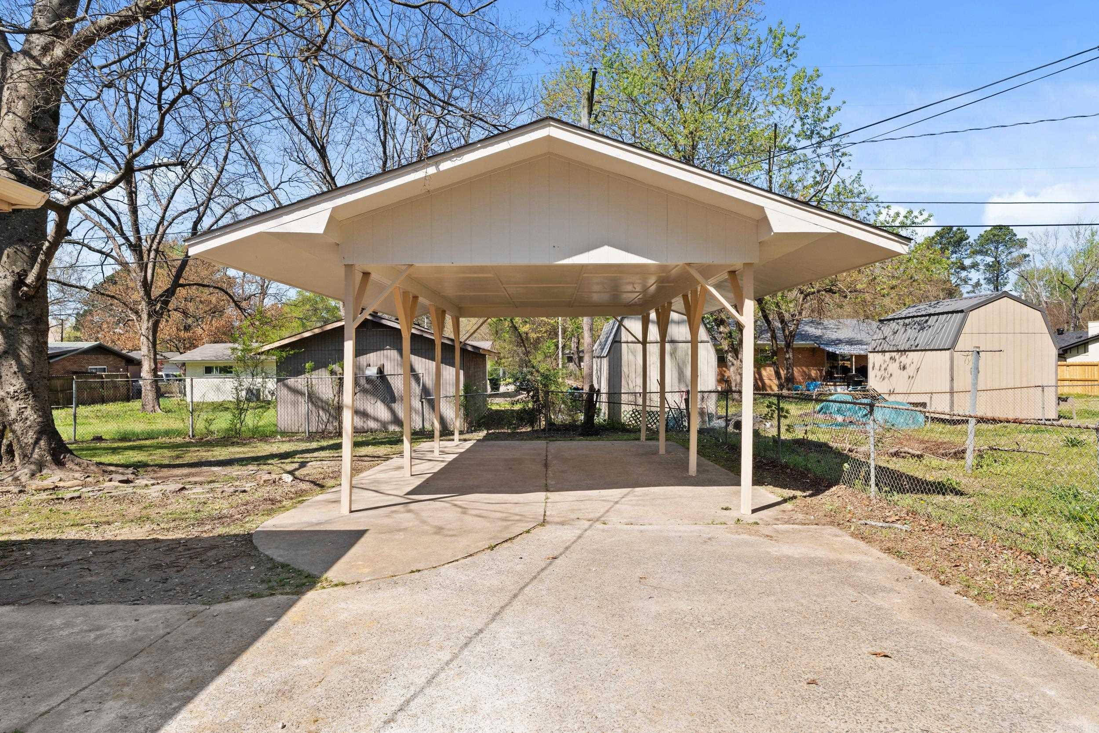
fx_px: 650
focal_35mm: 21
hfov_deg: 80.4
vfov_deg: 58.8
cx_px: 550
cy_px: 366
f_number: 9
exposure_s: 1/125
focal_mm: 14.2
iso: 200
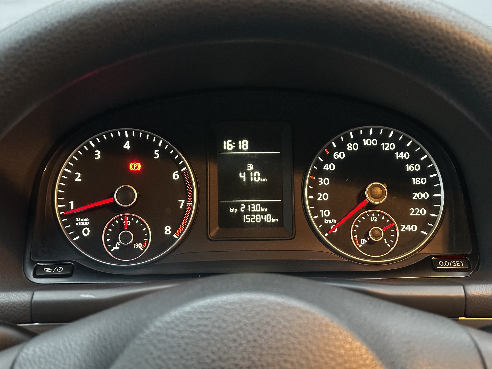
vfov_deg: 30.3
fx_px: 682
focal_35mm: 48
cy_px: 184
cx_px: 246
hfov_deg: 39.7
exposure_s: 1/24
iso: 640
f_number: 1.78
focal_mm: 6.86
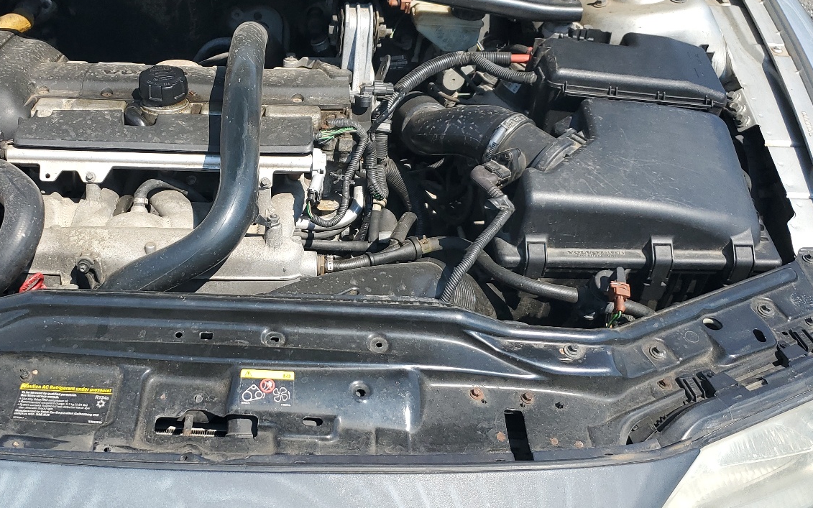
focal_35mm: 39
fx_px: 864
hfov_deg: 49.5
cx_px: 267
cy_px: 272
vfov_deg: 32.8
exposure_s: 1/1667
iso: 50
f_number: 1.5
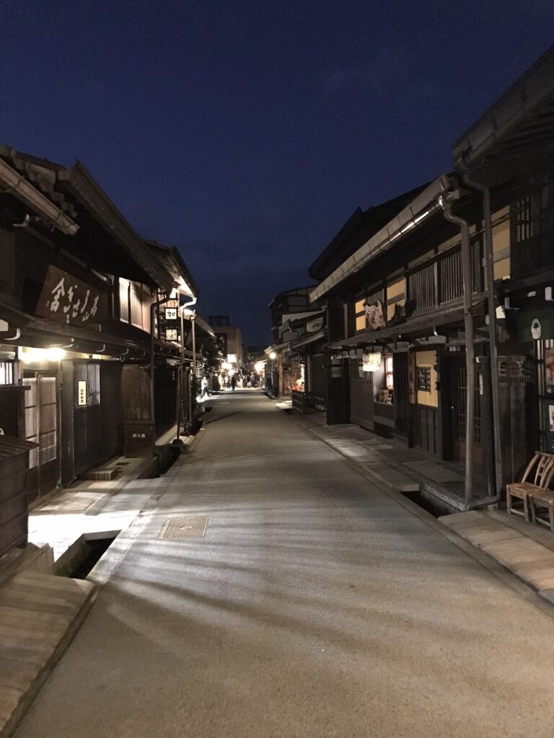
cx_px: 277
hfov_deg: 49.7
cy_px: 369
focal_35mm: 28
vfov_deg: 63.4
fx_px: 597
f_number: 1.8
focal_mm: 3.99
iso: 320
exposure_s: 1/4
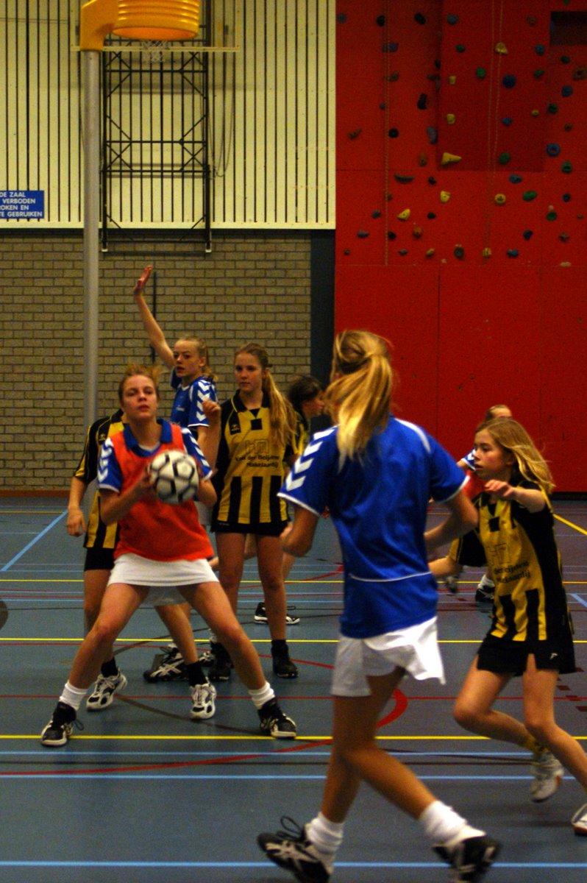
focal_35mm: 52
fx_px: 1286
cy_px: 442
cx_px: 294
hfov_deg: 25.7
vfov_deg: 37.9
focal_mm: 35
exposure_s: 1/160
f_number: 2.8
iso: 800
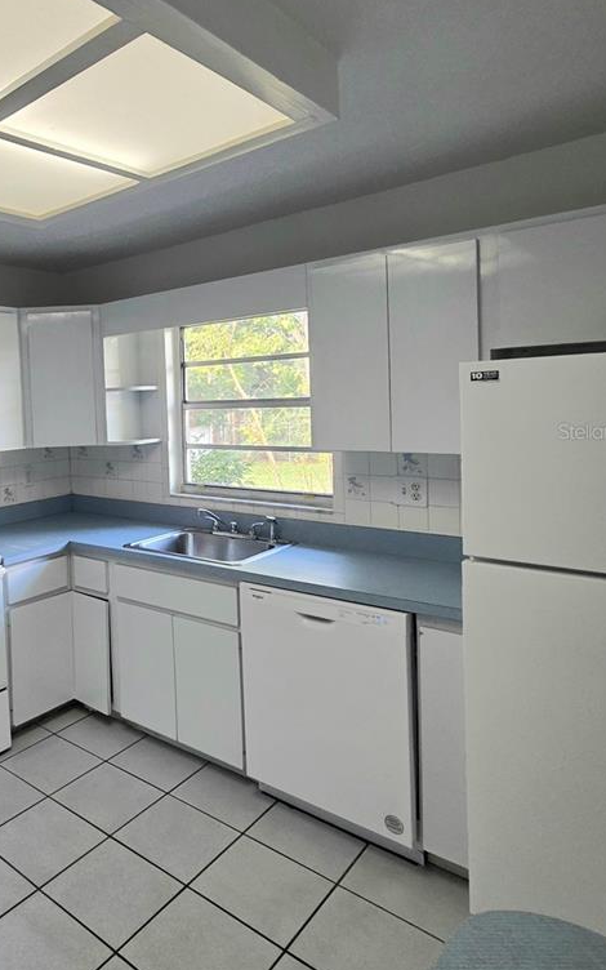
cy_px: 431
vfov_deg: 79.4
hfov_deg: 49.5
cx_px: 70
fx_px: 581
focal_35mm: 22
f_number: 1.9
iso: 200
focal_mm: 2.2
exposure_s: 1/120
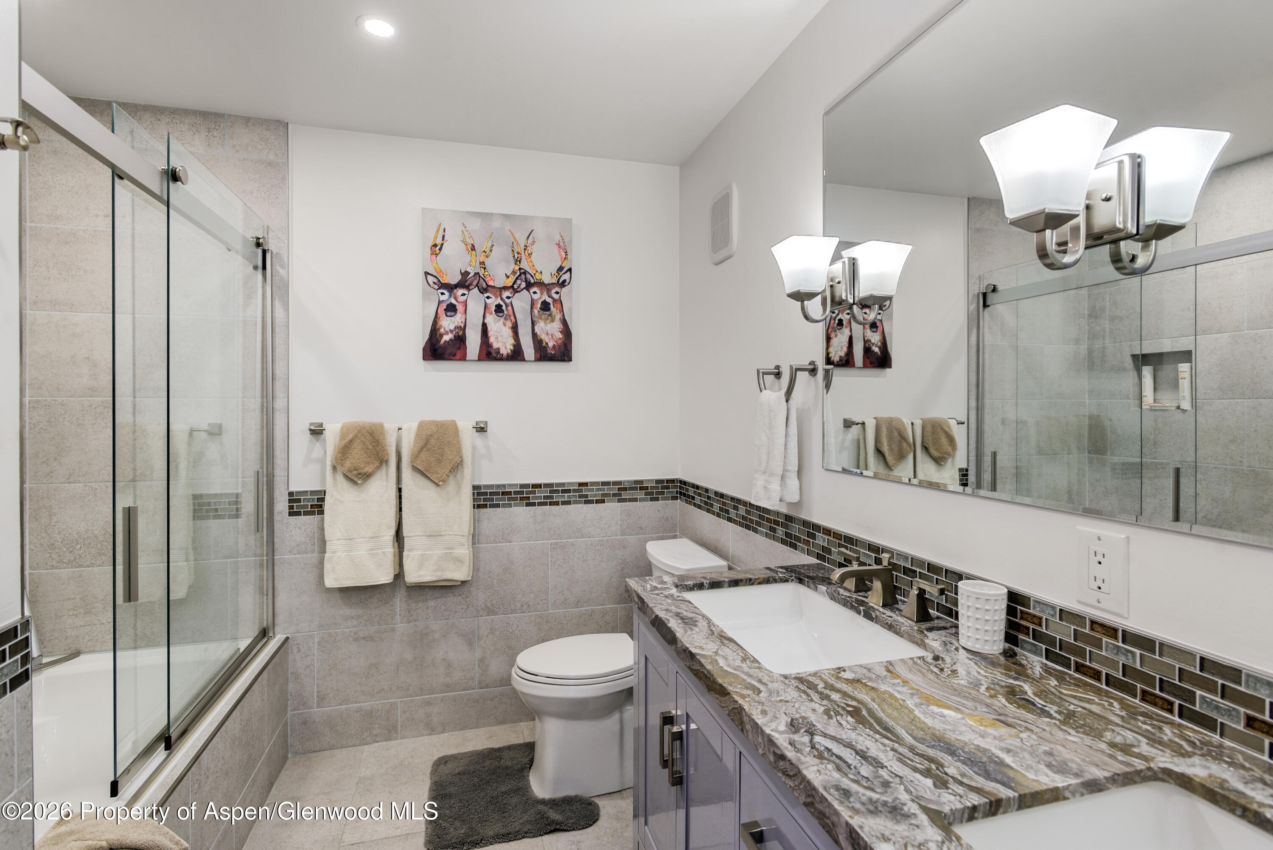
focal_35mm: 17
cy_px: 425
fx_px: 601
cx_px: 636
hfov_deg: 93.3
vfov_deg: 70.5
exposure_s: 1/6
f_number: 7.1
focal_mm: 17
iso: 160
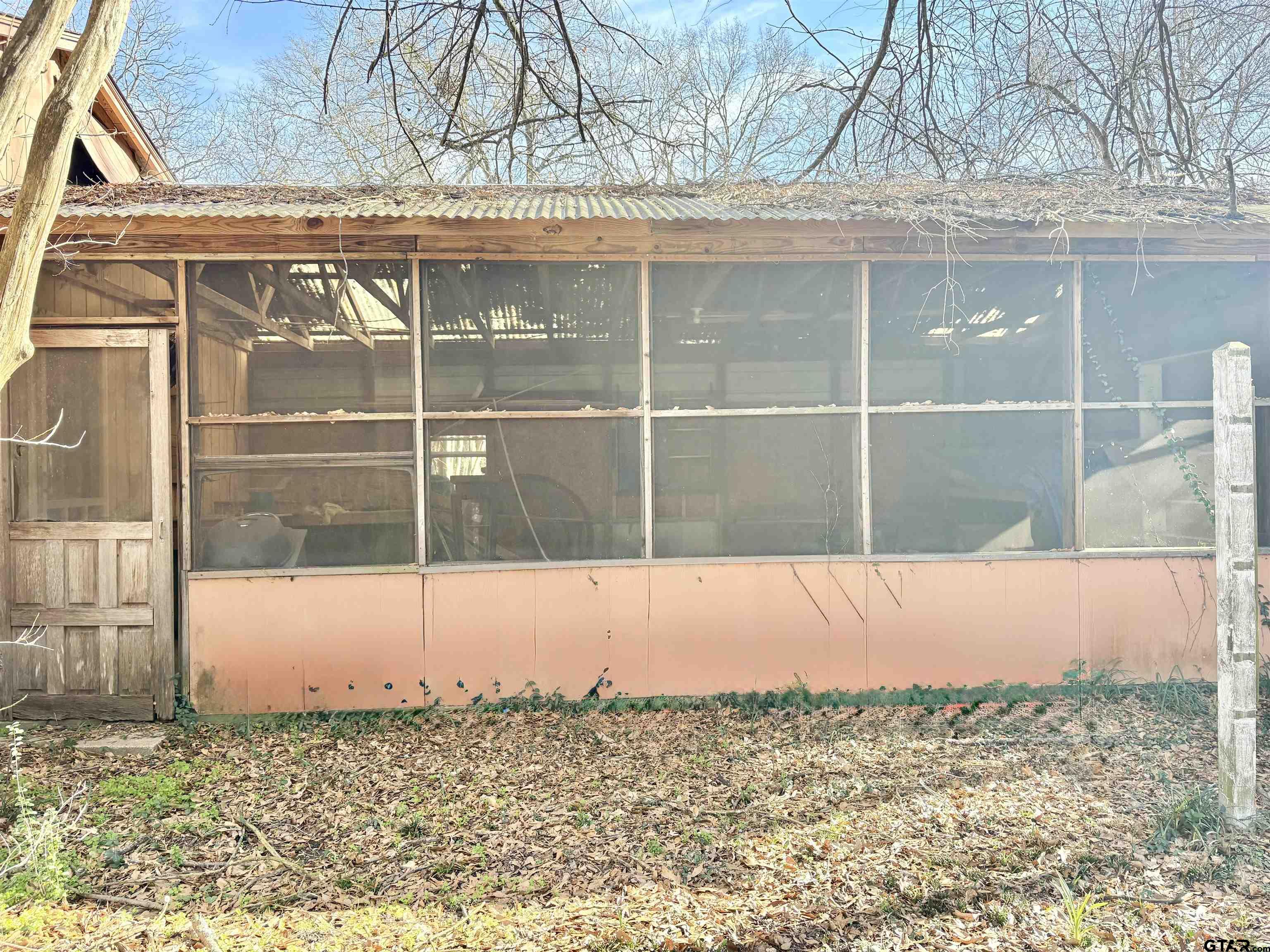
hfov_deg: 67.3
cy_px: 476
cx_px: 635
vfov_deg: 53.1
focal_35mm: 26
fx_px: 954
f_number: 1.6
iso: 64
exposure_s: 1/388
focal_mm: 5.96
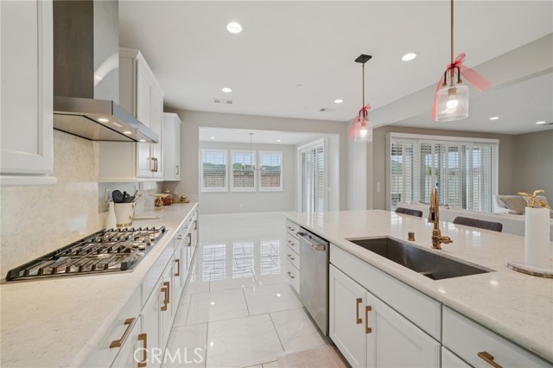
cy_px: 184
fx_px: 215
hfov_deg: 104.3
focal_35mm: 14
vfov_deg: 81.1
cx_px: 276
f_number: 11
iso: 320
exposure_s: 1/30
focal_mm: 14
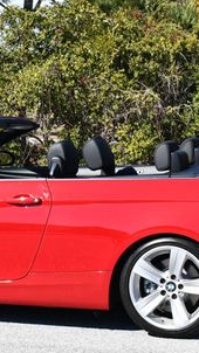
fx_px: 1331
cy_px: 125
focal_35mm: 142
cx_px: 36
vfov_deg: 15.1
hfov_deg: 8.5
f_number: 8
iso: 110
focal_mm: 32
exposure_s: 1/250
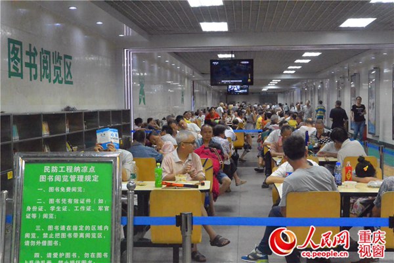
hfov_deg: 38.9
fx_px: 558
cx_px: 197
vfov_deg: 26.5
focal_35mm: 51
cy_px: 132
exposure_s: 1/200
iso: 3200
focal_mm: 18.9
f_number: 4.8
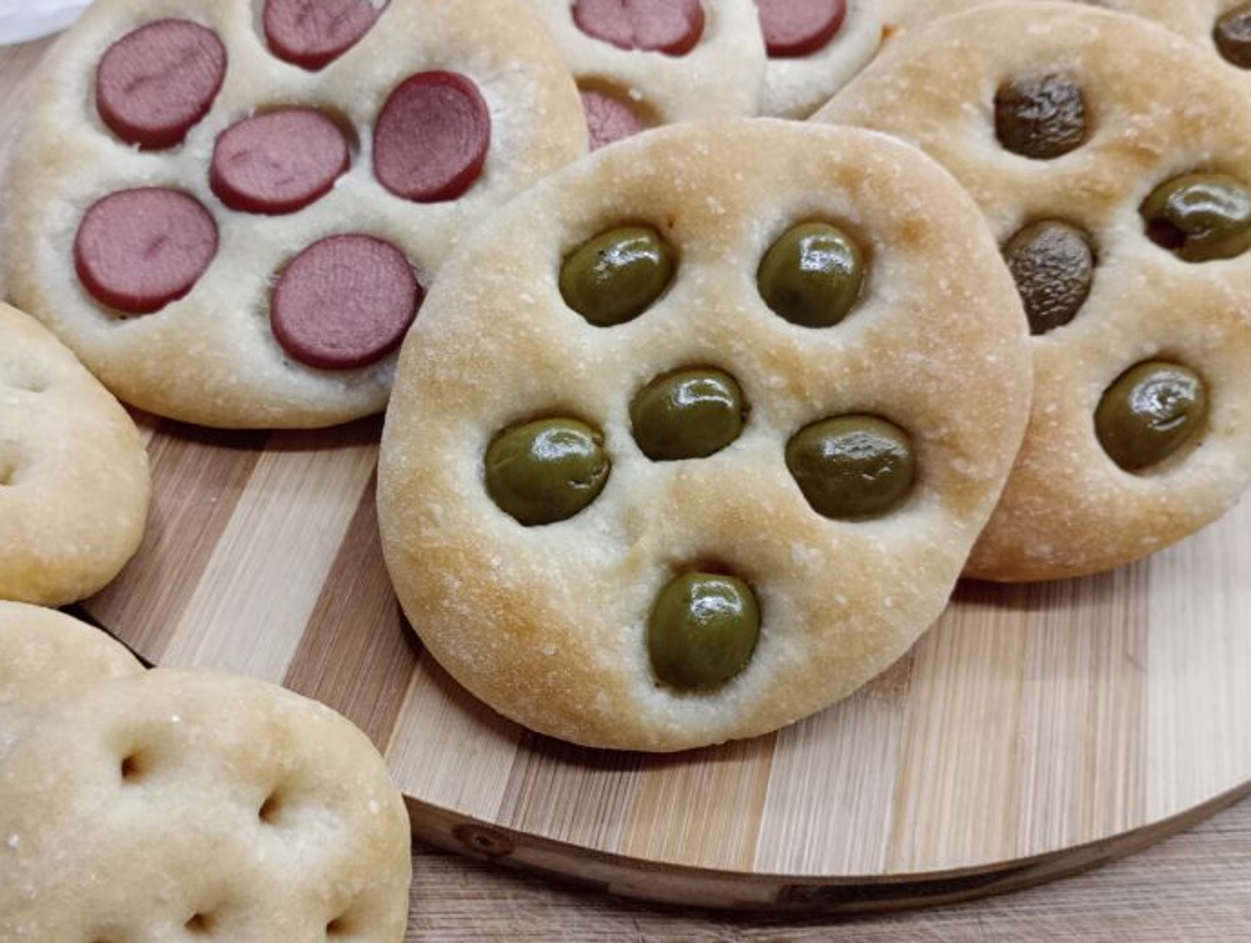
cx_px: 545
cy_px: 497
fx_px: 1412
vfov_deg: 36.9
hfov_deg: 47.7
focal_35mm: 39
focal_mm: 4.27
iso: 436
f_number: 1.8
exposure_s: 1/33.3
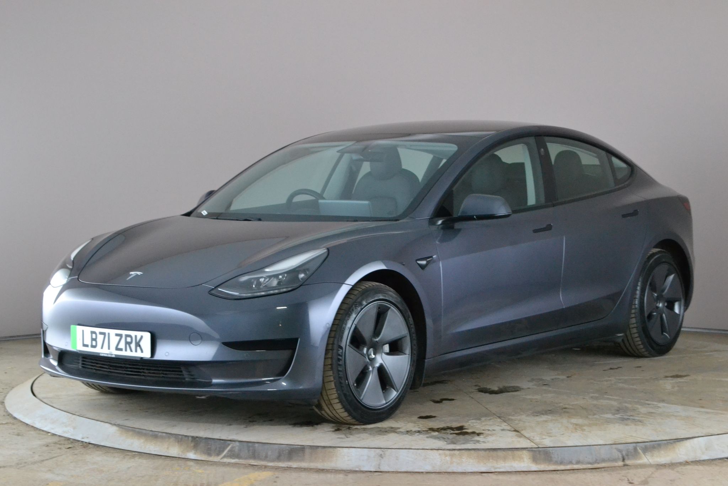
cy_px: 243
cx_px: 364
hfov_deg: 27.0
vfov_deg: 18.2
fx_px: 1516
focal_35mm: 75
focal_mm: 50
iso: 2800
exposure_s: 1/30
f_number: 11
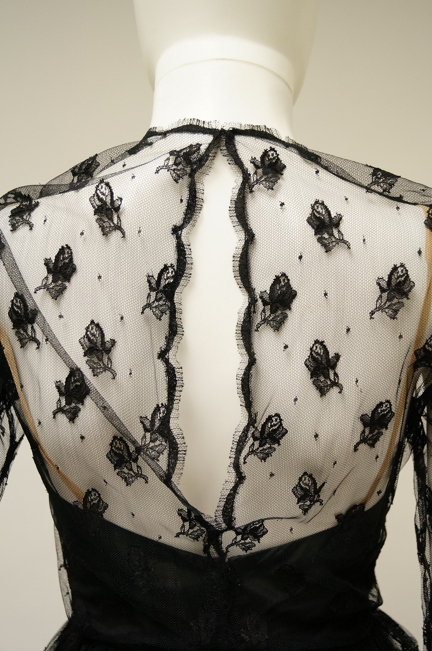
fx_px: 650
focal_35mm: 36
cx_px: 216
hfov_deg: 36.8
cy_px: 326
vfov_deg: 53.2
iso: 640
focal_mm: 24
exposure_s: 1/60
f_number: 4
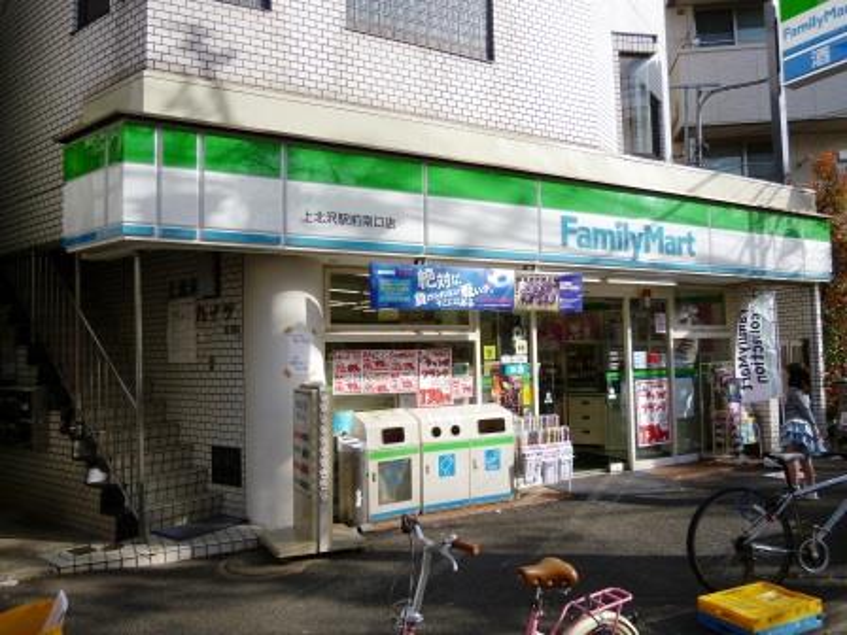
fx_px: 636
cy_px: 318
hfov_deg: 67.3
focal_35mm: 26
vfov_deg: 53.1
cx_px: 424
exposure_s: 1/800
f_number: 2.6
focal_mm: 4.6
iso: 100
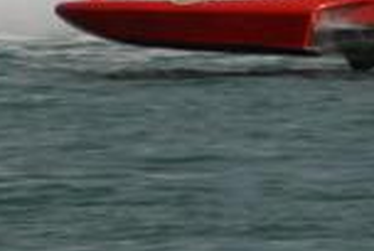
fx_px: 8849
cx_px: 499
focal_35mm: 850
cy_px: -134
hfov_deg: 2.4
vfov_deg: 1.6
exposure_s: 1/1000
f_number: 14
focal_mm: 135
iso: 800
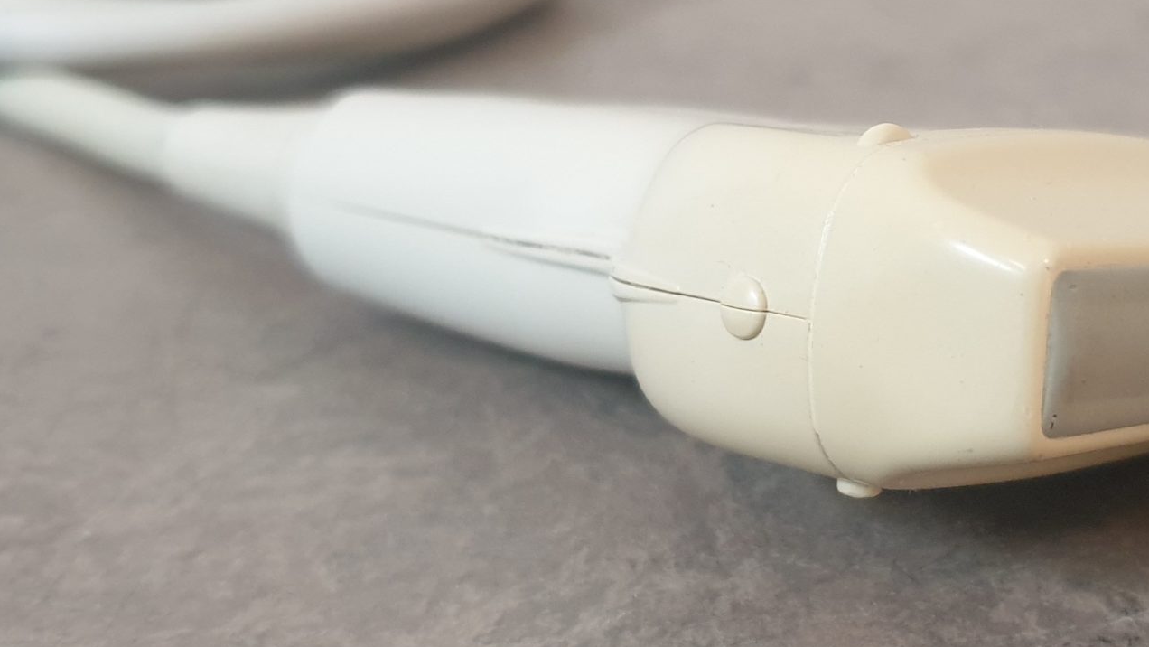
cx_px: 864
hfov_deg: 35.8
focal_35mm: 57
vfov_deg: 21.1
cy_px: 254
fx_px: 1737
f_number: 1.5
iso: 200
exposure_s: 1/50
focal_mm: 4.3
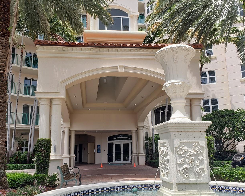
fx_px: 239
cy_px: 101
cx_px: 112
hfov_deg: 54.2
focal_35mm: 33
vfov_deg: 44.5
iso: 50
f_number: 2.4
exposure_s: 1/758
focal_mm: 4.3
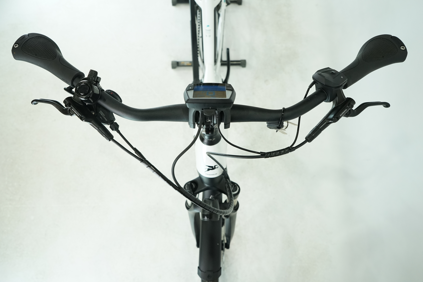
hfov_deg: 65.5
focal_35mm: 28
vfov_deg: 46.4
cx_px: 212
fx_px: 329
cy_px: 141
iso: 1600
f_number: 5.6
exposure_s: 1/200
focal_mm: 28
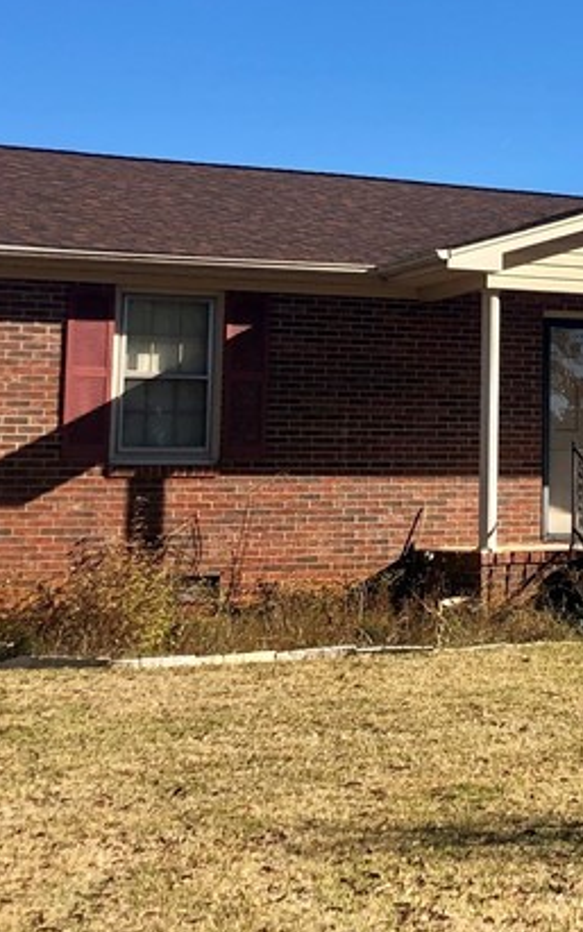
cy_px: 261
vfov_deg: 27.5
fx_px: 1881
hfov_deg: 16.9
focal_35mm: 74
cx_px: 678
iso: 20
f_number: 1.8
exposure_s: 1/1517
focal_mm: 4
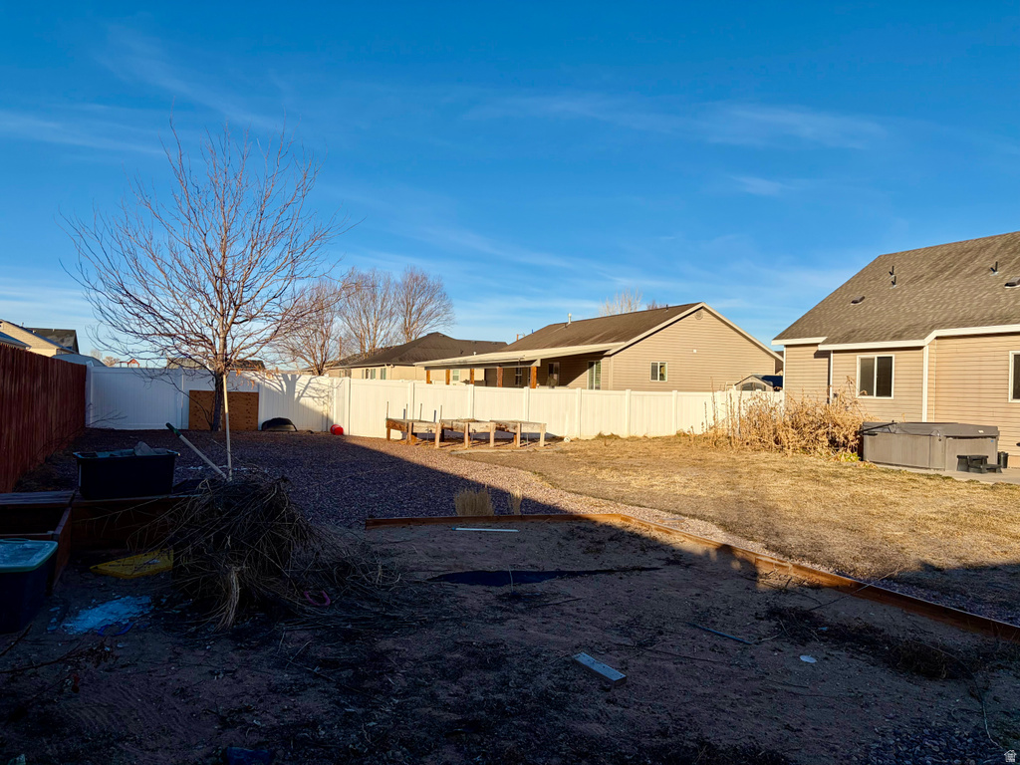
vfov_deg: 53.1
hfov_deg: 67.3
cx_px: 510
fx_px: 766
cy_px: 382
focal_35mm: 26
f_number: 1.6
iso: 50
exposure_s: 1/4065
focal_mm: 5.96
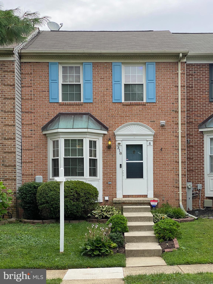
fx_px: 427
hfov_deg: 28.0
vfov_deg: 36.8
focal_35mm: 52
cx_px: 106
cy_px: 142
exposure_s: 1/1410
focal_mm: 6
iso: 20
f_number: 2
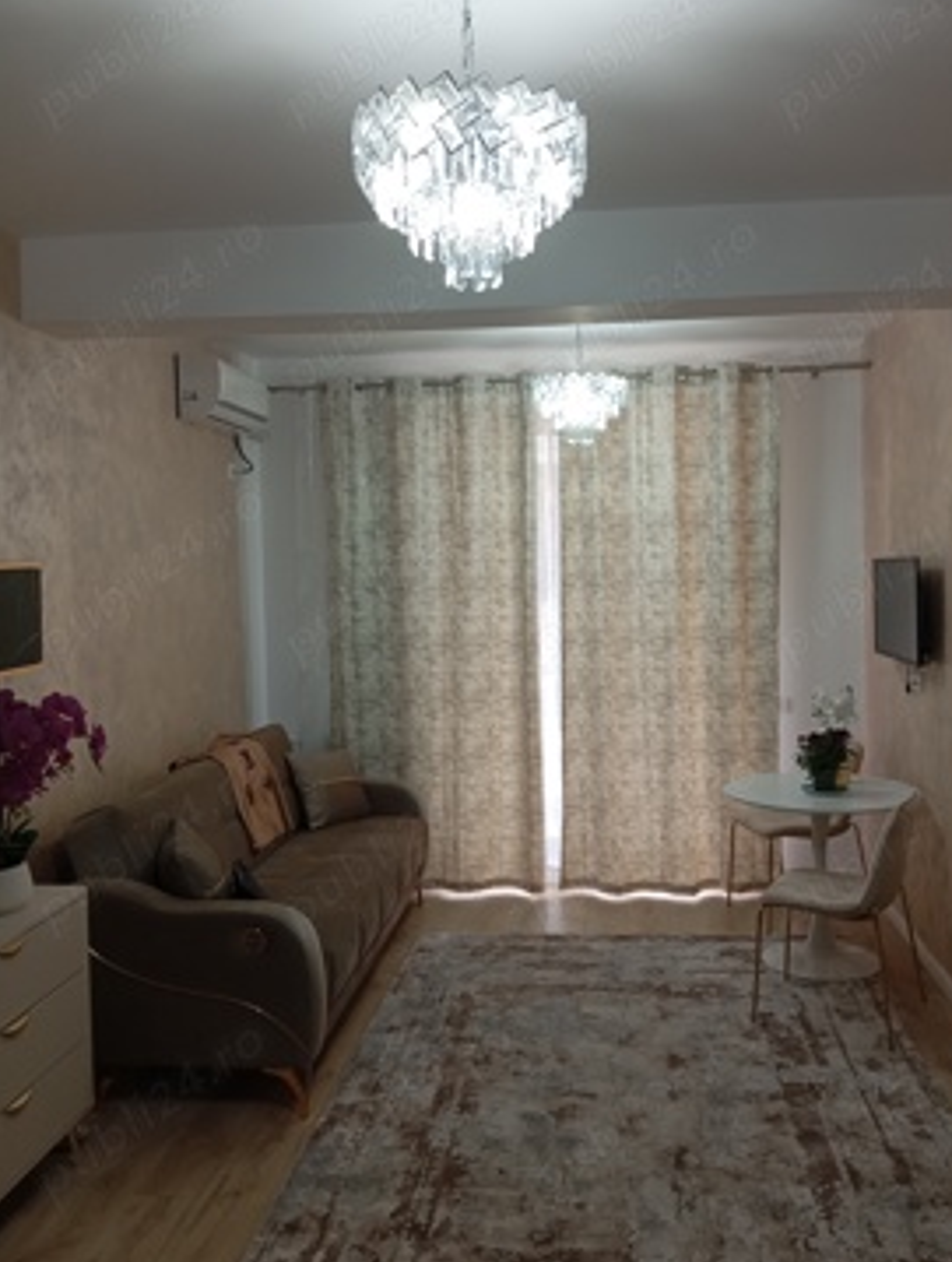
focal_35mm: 31
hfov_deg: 45.6
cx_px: 520
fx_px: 1132
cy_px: 629
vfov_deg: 58.2
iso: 320
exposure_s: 1/50
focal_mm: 4.22
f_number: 1.8
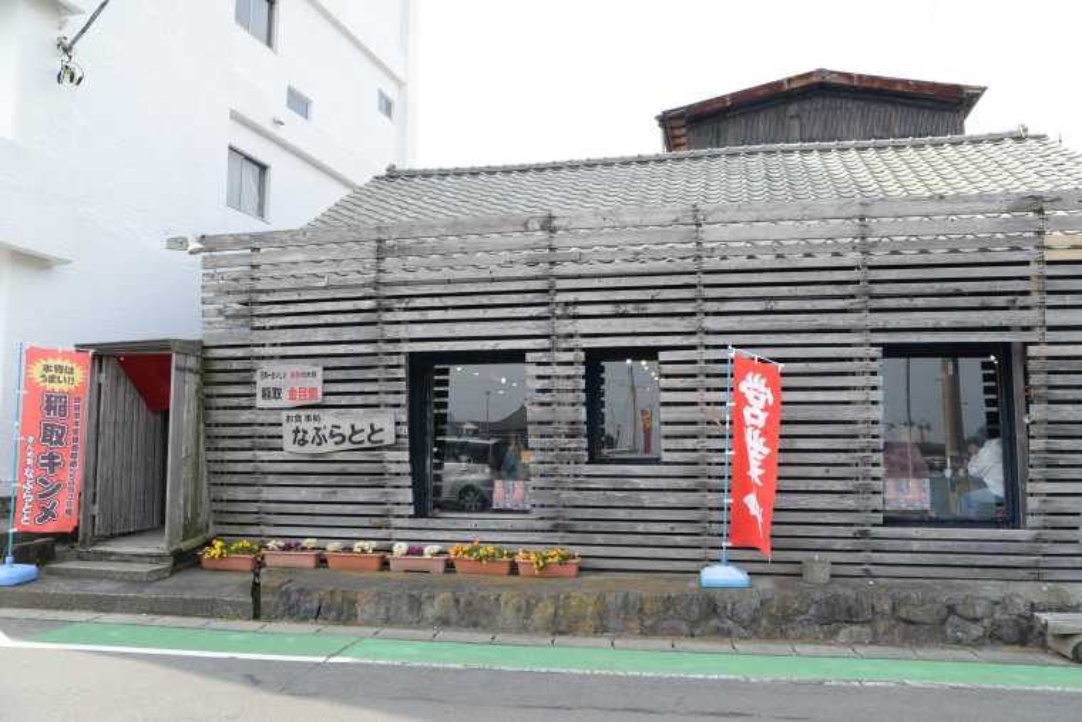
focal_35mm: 28
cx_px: 541
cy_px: 361
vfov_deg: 46.4
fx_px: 842
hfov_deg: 65.5
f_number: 8
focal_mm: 28
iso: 800
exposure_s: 1/1000
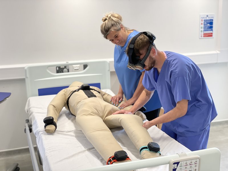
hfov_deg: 36.8
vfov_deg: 28.0
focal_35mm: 52
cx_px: 114
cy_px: 86
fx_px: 343
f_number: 2
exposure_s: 1/100
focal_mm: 6
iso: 100
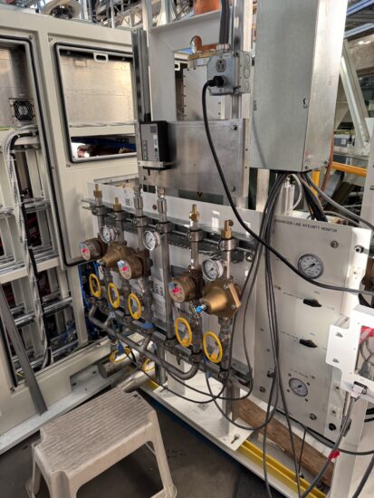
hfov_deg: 56.9
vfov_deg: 71.6
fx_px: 345
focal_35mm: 24
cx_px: 187
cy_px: 249
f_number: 1.78
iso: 200
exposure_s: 1/121
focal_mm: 6.76
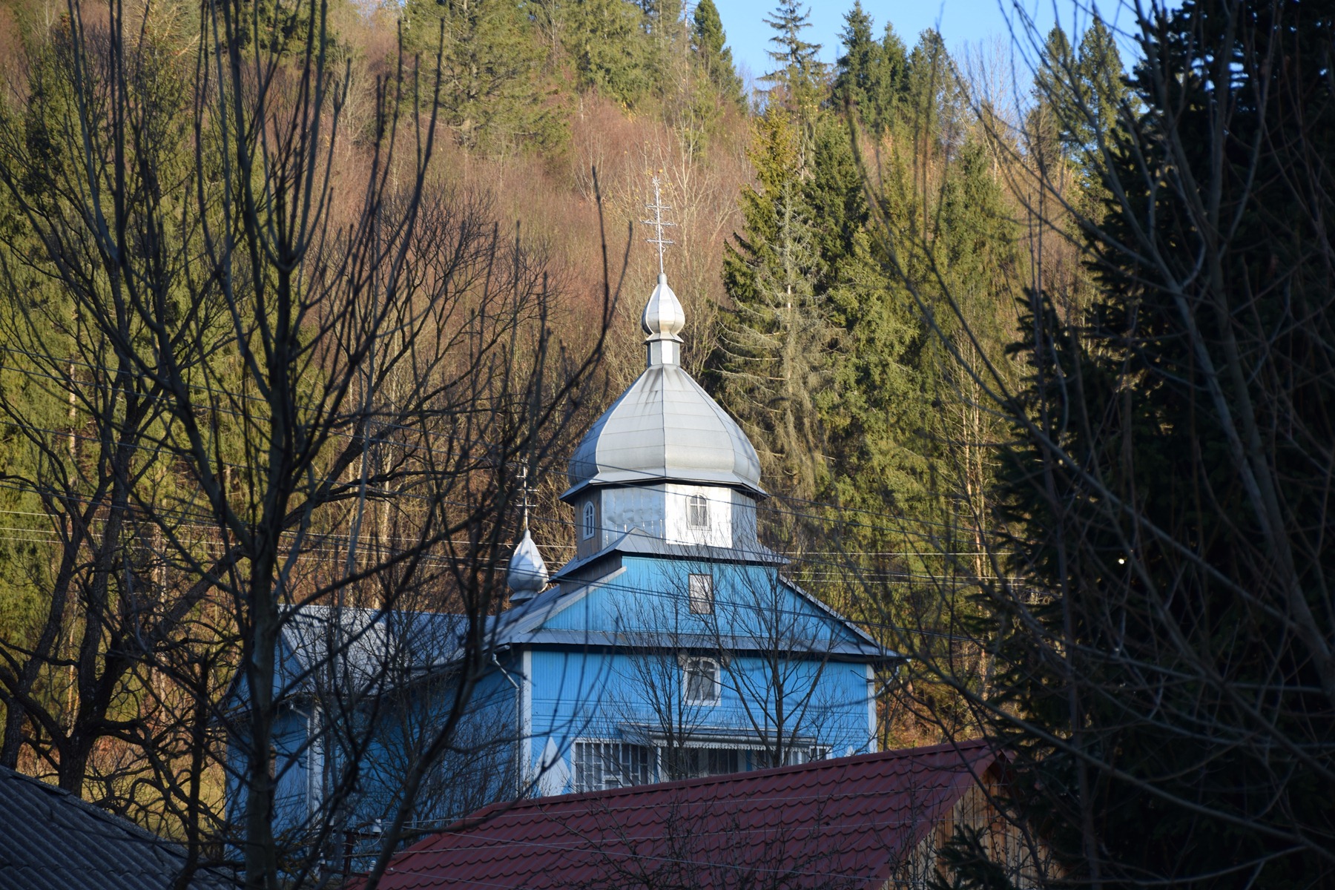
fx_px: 4450
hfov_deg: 17.1
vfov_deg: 11.4
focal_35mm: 120
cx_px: 668
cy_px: 445
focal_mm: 80
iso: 100
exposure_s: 1/125
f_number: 5.3
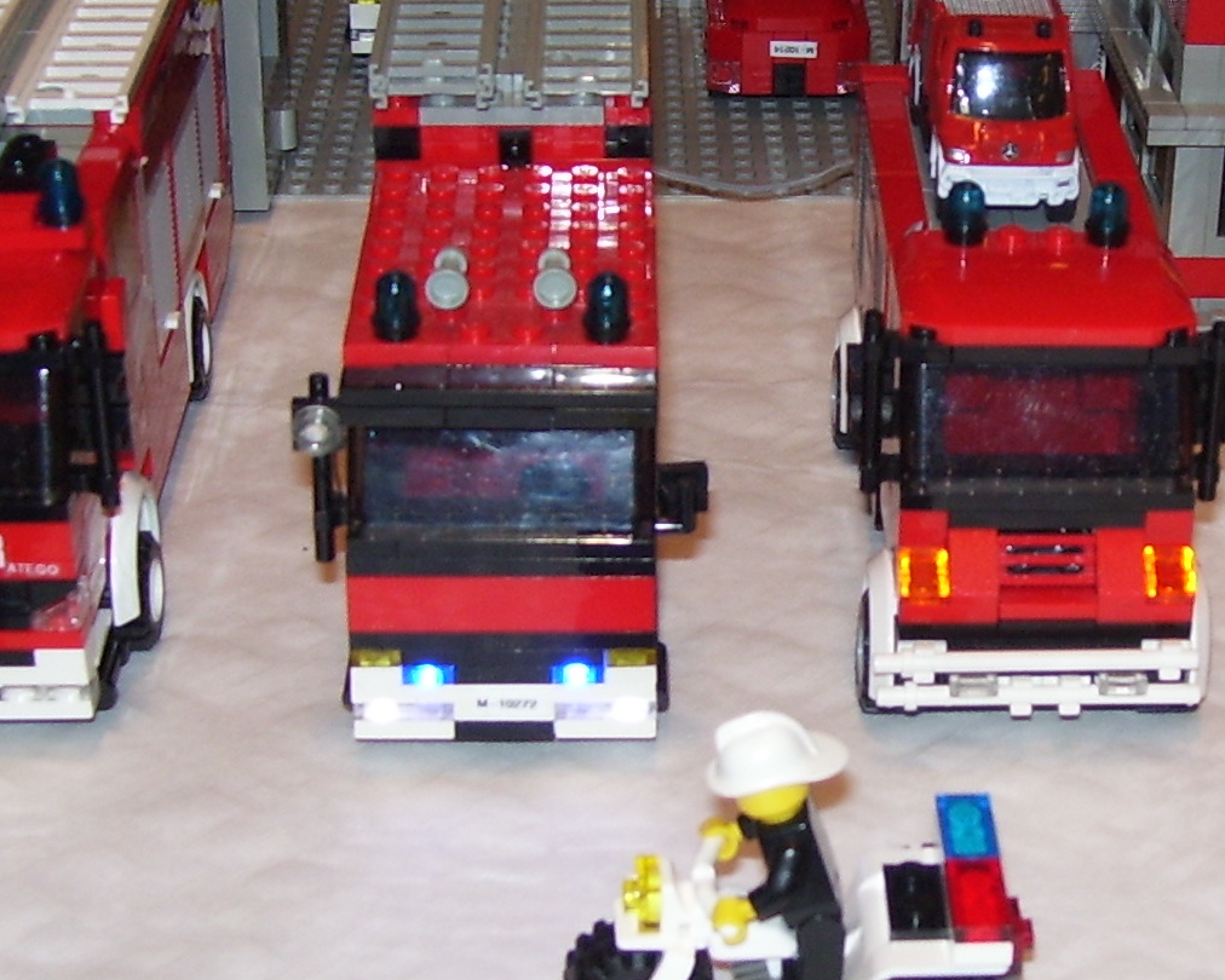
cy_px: 528
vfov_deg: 19.2
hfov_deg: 23.6
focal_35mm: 80
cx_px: 899
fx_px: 2901
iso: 80
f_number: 2.7
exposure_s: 1/60
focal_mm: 6
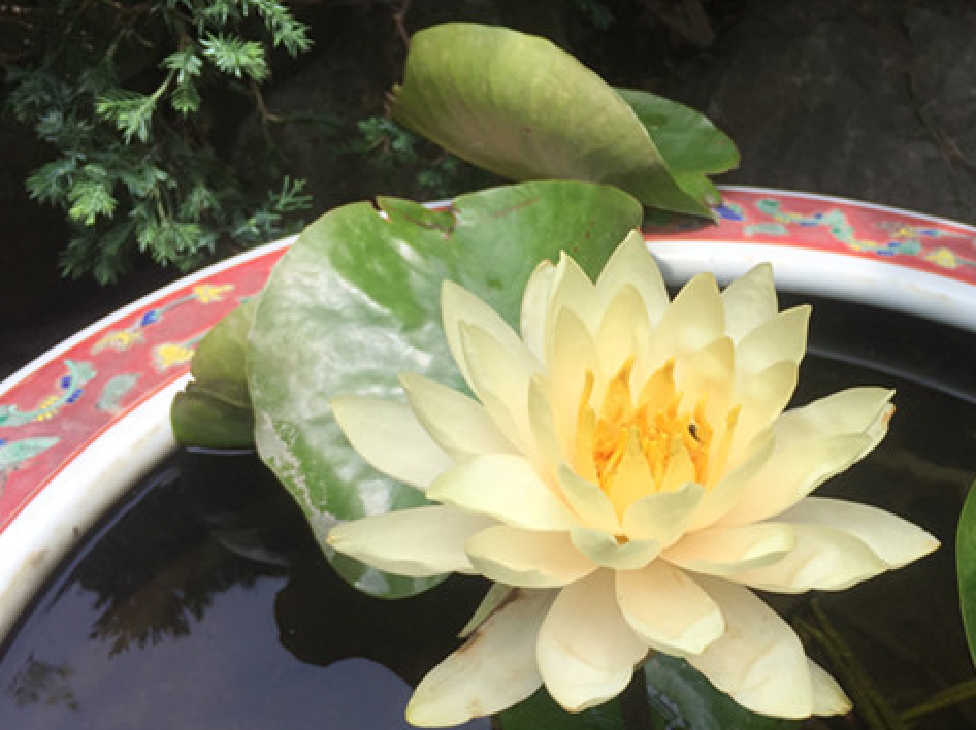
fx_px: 1296
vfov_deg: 31.3
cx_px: 677
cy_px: 456
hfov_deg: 40.6
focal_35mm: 46
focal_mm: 4.15
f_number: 2.2
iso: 32
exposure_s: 1/682
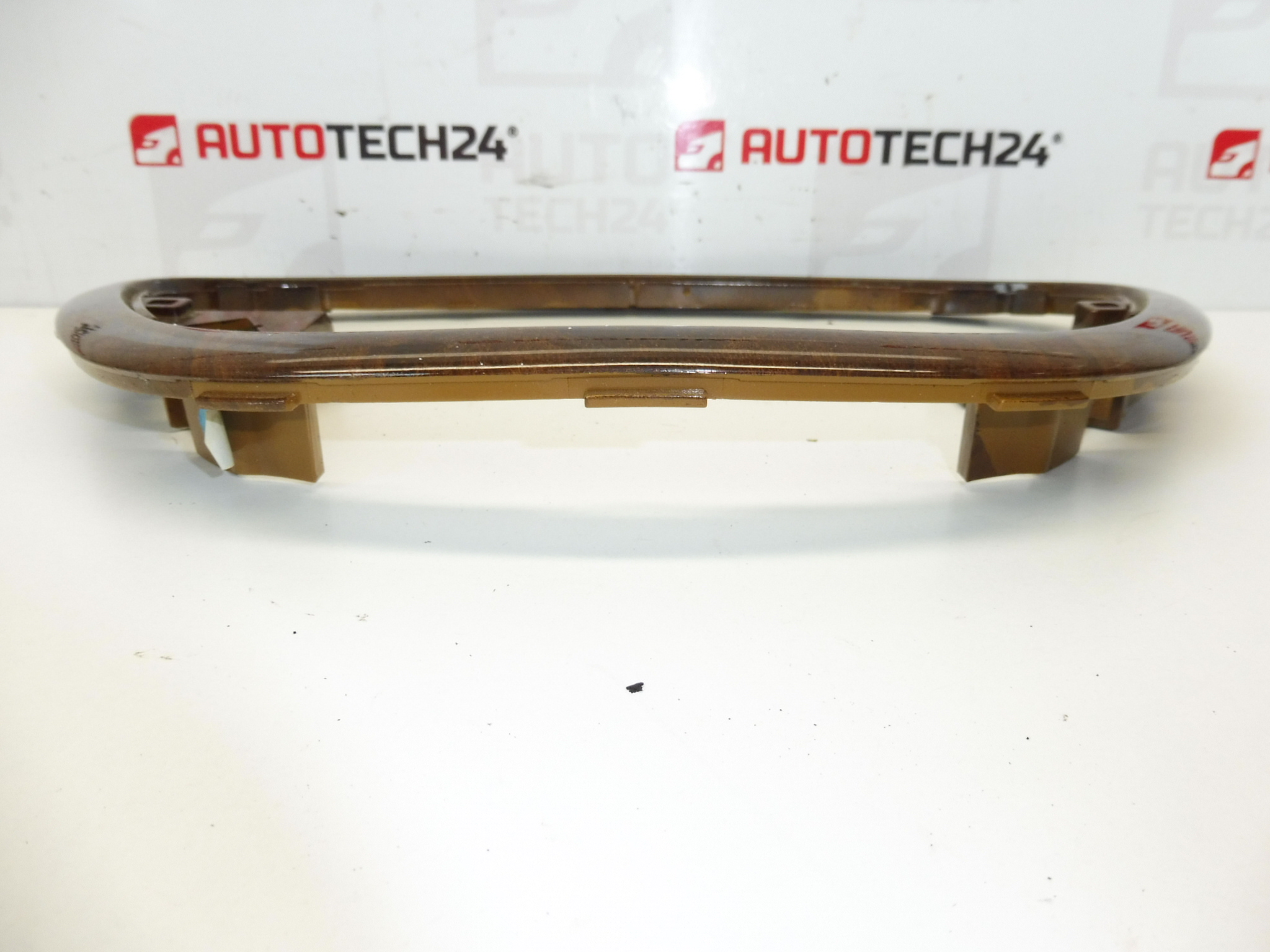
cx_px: 635
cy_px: 476
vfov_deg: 56.8
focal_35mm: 24
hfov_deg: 71.6
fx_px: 881
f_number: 3.5
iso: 200
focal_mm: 4.3
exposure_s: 1/125
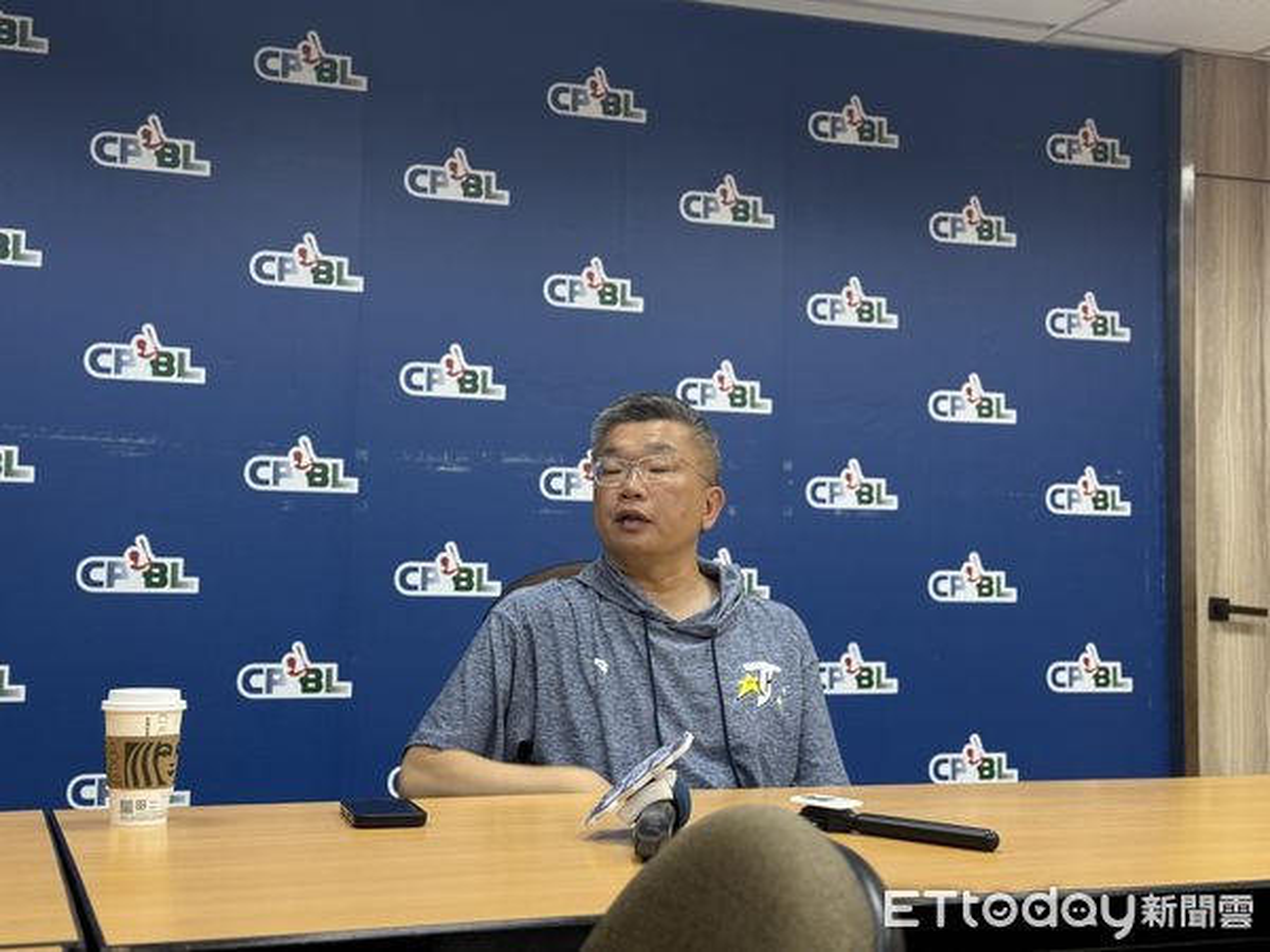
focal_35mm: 48
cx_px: 635
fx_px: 1761
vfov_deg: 30.3
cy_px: 476
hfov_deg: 39.7
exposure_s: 1/60
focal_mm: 6.76
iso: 80
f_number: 1.78
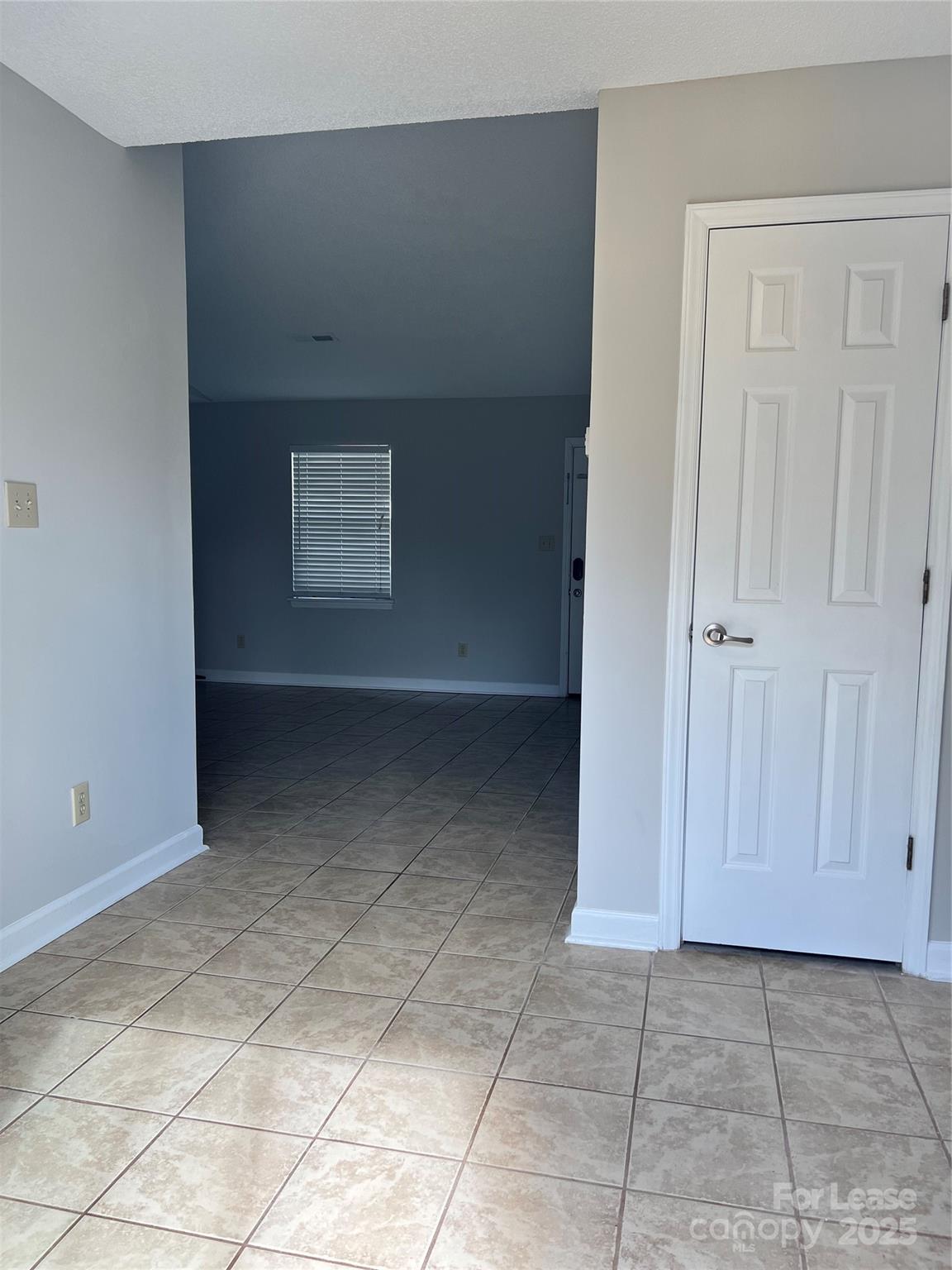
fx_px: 953
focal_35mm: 26
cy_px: 635
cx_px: 476
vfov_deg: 67.3
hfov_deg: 53.1
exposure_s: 1/305
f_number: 1.5
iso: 50
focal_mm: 5.7
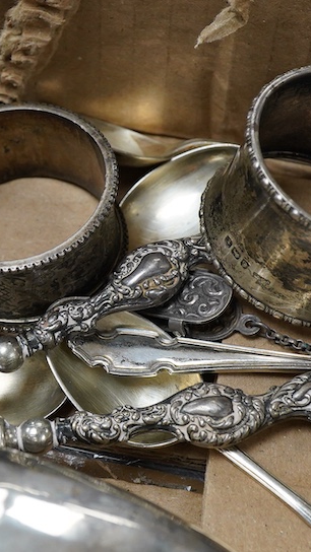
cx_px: 50
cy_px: 252
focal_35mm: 78
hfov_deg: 15.4
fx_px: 1144
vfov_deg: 27.2
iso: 1600
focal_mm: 30
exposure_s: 1/125
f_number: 11
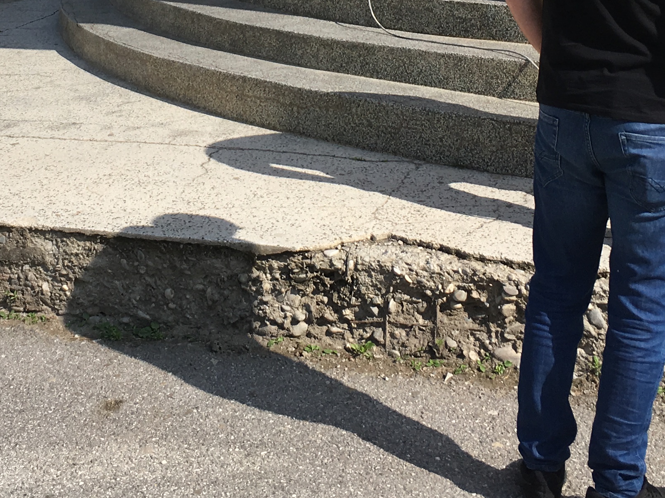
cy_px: -60
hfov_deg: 26.6
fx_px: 1402
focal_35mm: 73
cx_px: 244
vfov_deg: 19.3
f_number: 2.2
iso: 25
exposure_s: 1/1672
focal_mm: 4.15
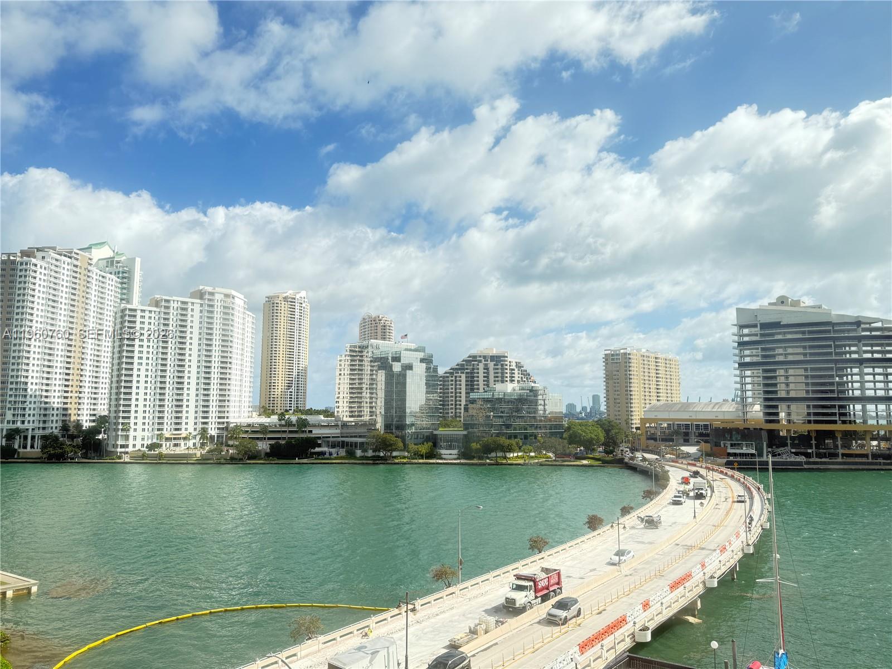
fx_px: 618
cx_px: 446
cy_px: 334
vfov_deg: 56.8
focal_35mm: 24
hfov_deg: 71.6
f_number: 1.78
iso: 100
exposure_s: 1/2445
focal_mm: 6.76
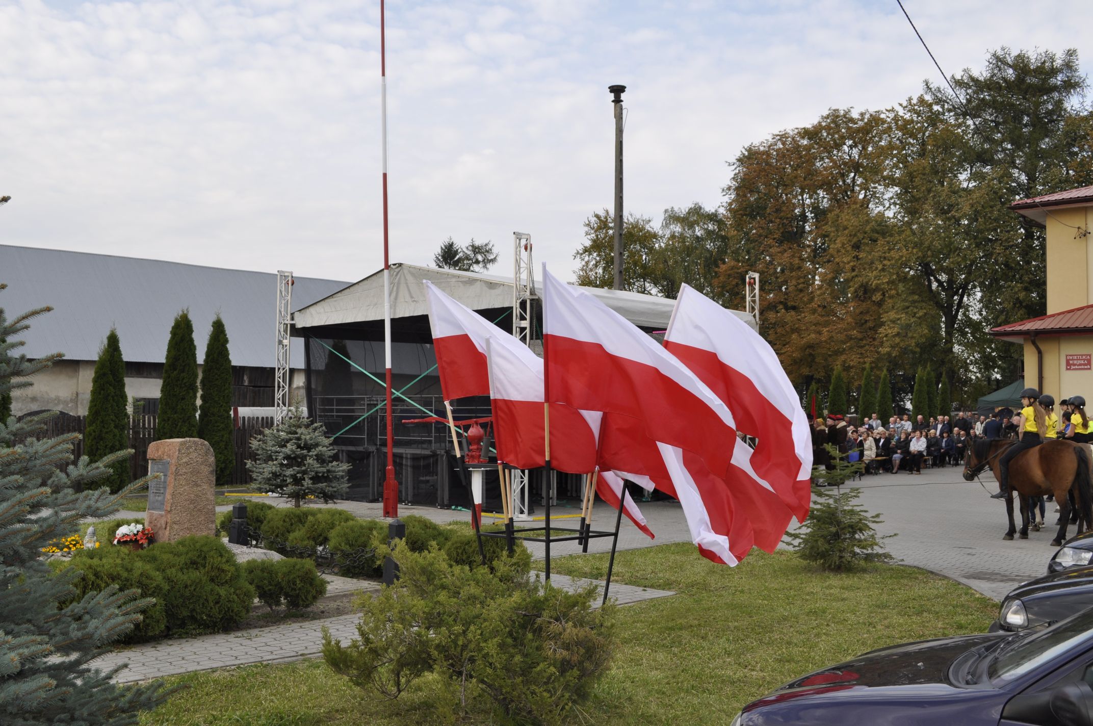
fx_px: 1092
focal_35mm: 36
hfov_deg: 53.2
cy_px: 363
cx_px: 546
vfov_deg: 36.8
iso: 200
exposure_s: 1/200
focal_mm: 24
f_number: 9
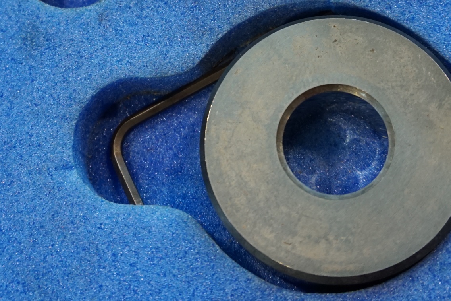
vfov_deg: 19.3
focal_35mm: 69
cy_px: 13
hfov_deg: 29.2
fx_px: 864
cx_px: 228
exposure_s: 1/60
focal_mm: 16
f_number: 4
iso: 800
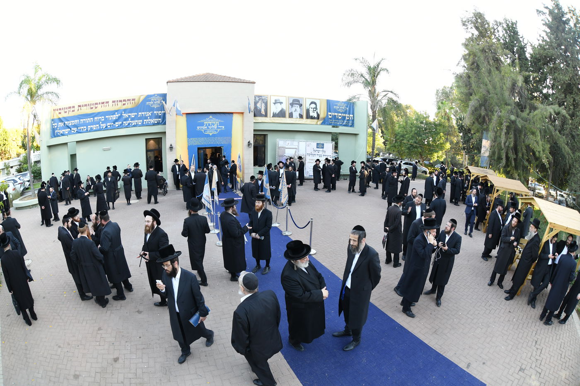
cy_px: 193
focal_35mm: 15
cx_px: 290
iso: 1000
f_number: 5.6
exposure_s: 1/200
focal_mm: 15
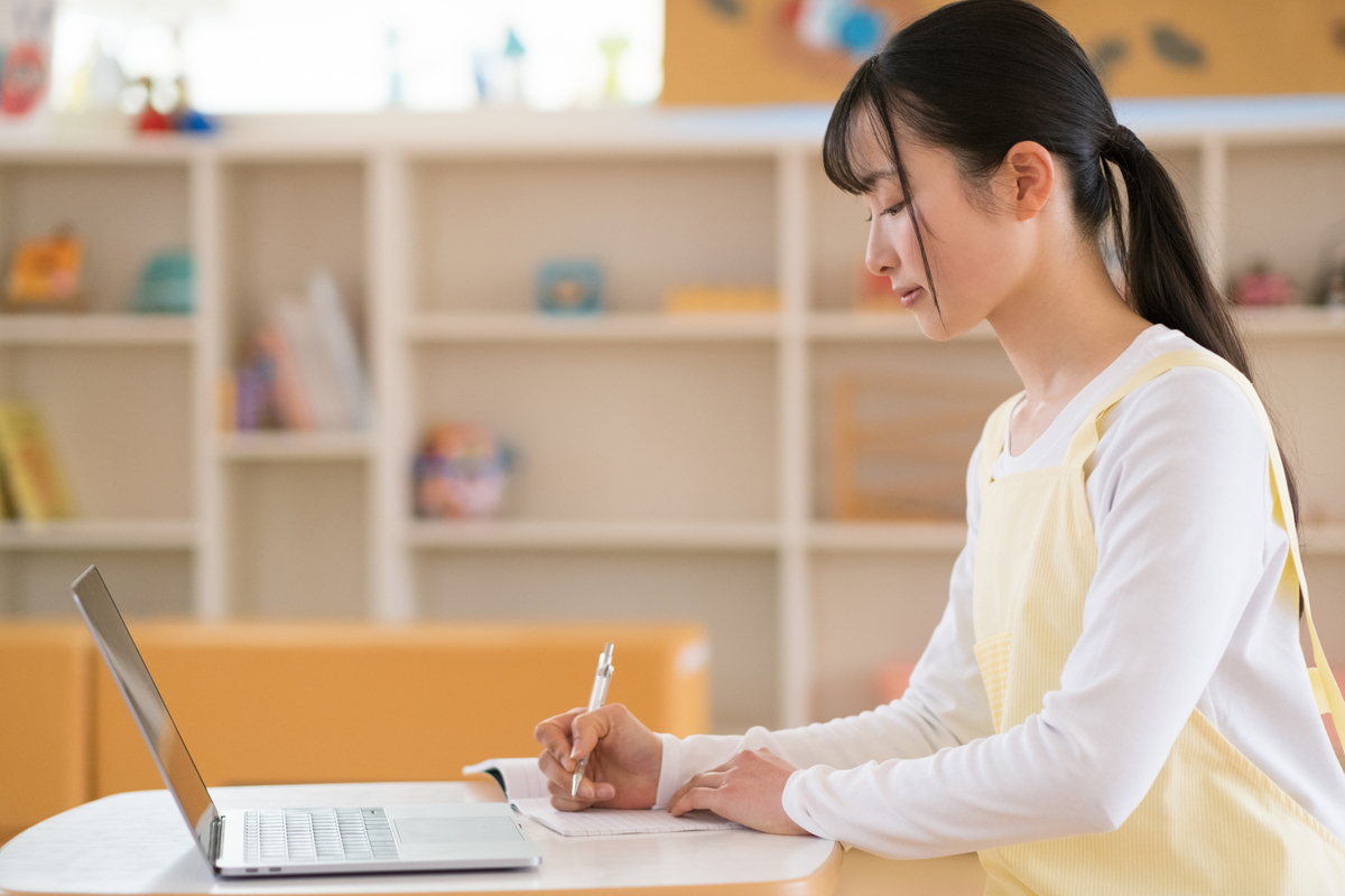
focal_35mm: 84
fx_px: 3138
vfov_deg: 16.3
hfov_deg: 24.2
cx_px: 672
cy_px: 448
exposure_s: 1/100
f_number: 1.4
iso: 640
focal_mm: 56
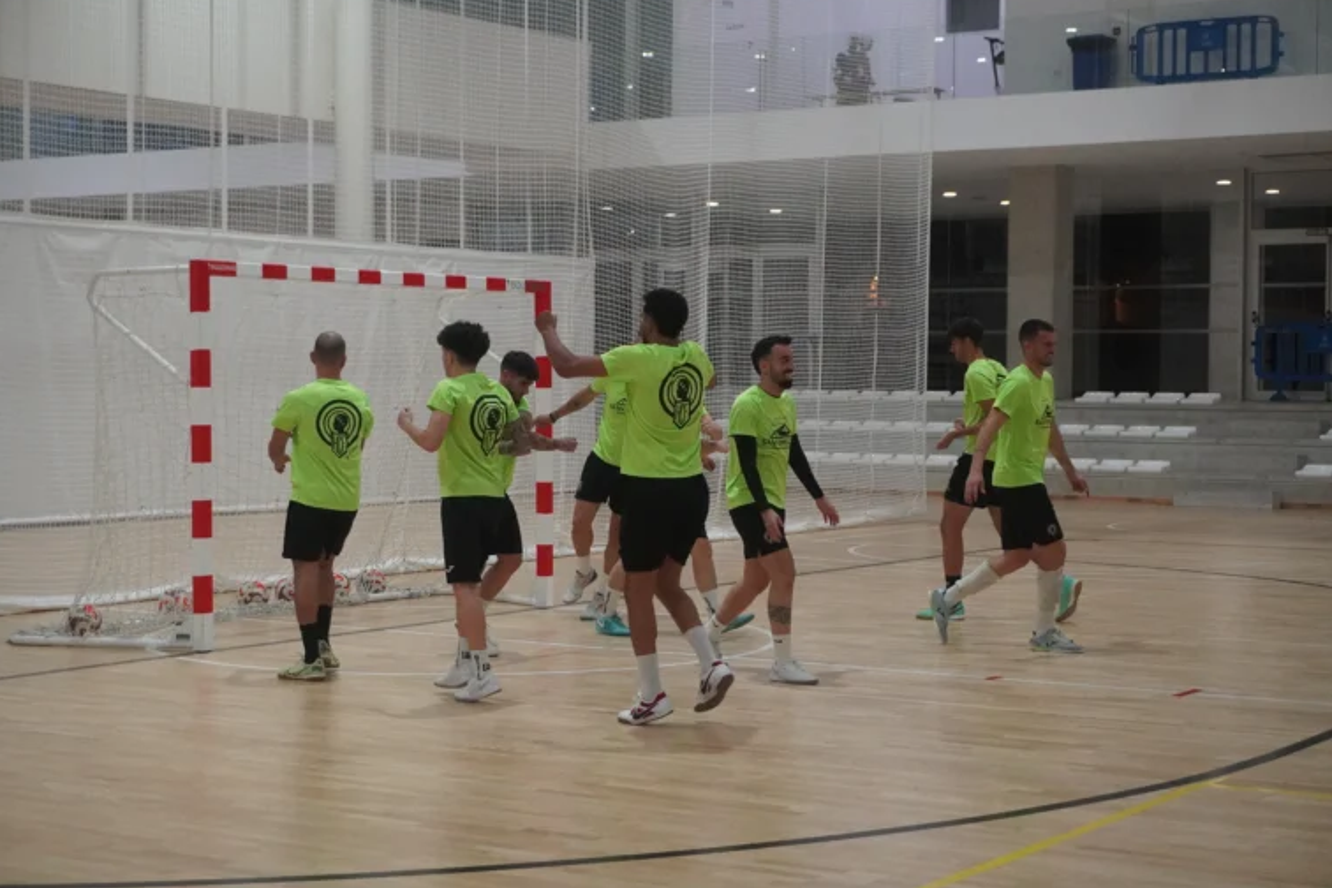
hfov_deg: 32.1
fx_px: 2313
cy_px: 439
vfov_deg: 21.7
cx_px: 659
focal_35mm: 63
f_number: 5.6
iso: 6400
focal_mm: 41
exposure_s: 1/800
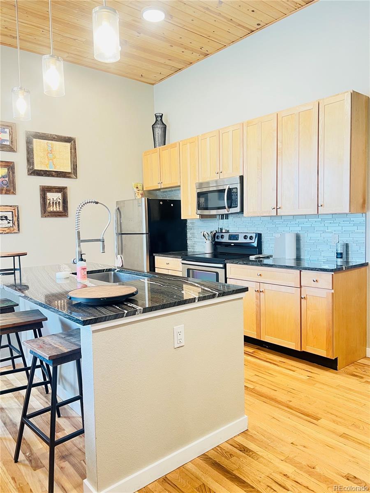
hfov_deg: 53.1
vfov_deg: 67.3
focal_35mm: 26
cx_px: 185
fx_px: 371
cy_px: 246
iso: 200
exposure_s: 1/60
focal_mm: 5.7
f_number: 1.5
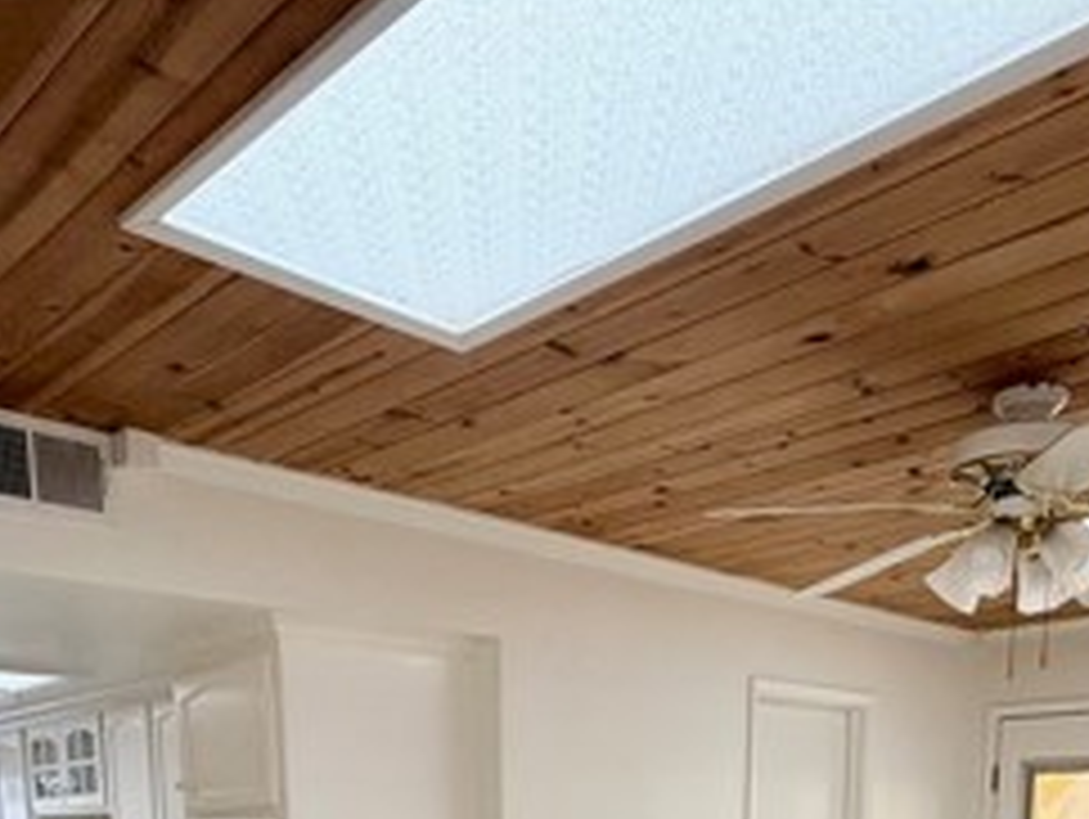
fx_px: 1165
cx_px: 572
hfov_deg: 50.1
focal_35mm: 37
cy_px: 1035
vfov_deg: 31.1
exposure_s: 1/121
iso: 125
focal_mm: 2.22
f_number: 2.2
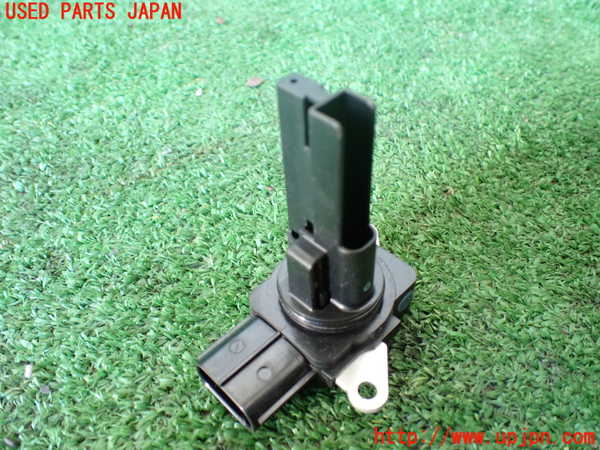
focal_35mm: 30
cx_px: 300
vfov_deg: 46.8
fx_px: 520
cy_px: 225
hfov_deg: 60.0
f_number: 2.3
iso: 800
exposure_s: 1/50
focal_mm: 5.4
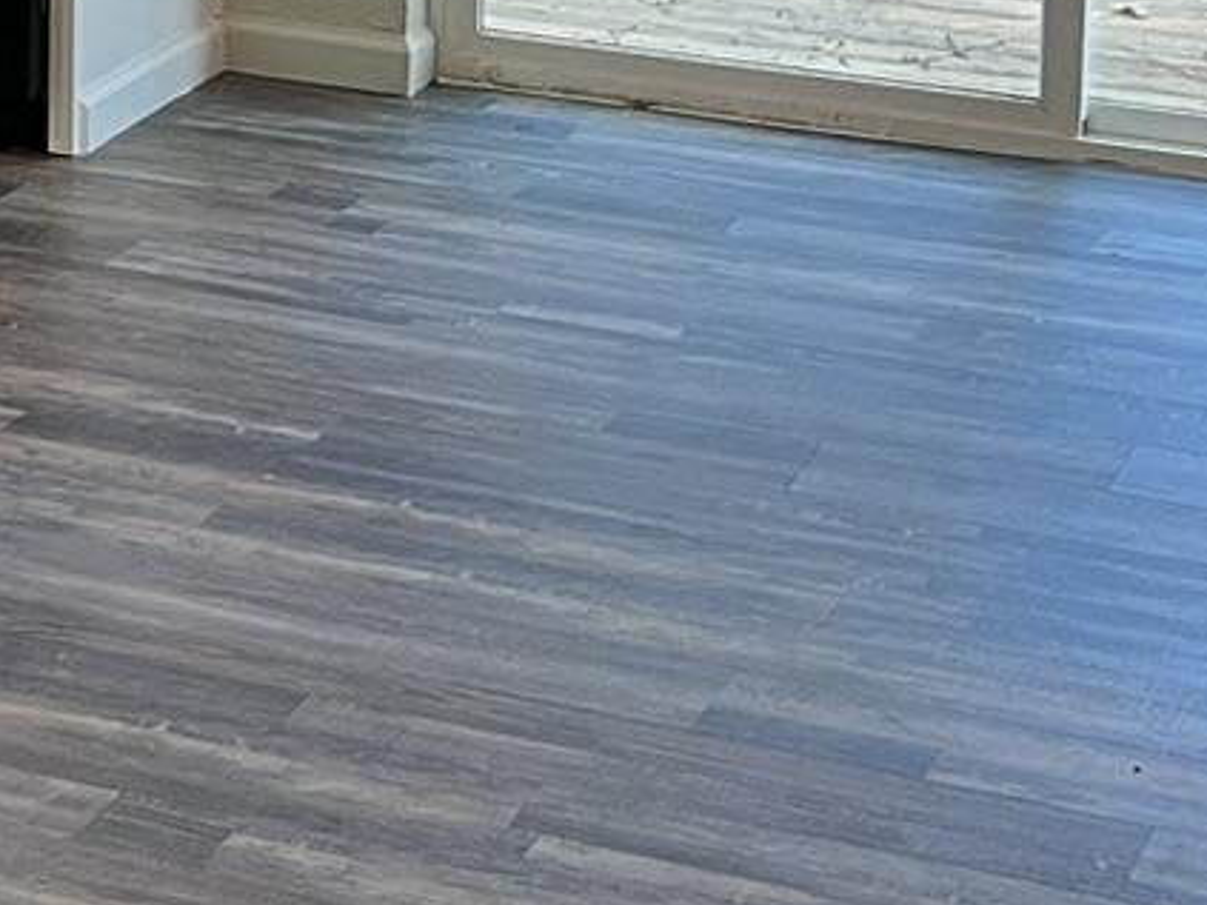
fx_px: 4392
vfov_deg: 11.2
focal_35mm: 126
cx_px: -554
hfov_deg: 14.7
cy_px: -545
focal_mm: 5.1
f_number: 1.6
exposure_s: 1/60
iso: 80
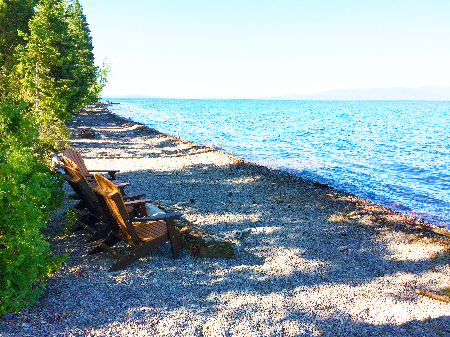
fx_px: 377
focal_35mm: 29
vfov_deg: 48.2
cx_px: 225
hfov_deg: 61.7
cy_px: 168
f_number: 2.2
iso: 32
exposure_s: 1/1368
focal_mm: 4.15
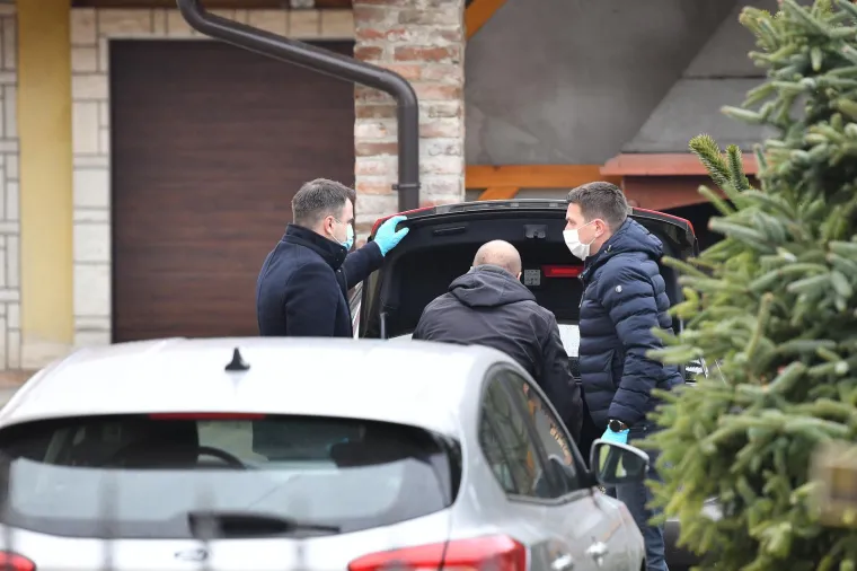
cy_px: 286
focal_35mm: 190
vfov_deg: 7.2
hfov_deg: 10.8
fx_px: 4521
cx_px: 428
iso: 800
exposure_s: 1/800
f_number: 5
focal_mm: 190
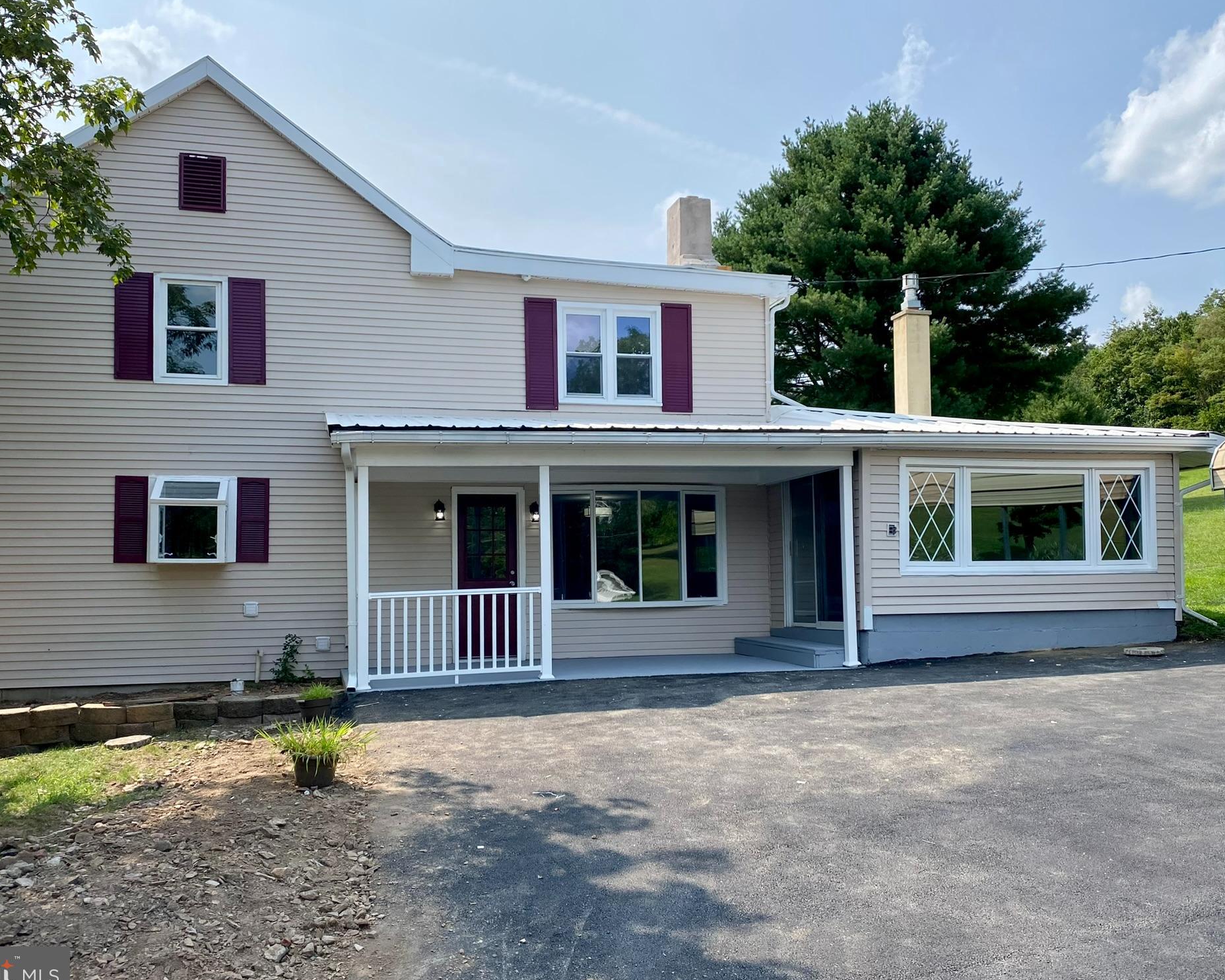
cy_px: 494
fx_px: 1015
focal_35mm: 28
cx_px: 581
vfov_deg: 51.5
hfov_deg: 62.2
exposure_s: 1/2755
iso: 32
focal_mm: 4.25
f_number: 1.8
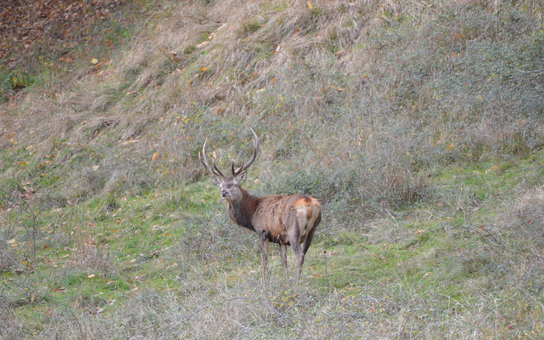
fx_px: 6790
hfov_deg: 4.6
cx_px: 272
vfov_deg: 2.9
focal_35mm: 458
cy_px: 180
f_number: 5.6
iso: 1100
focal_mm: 300
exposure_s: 1/500
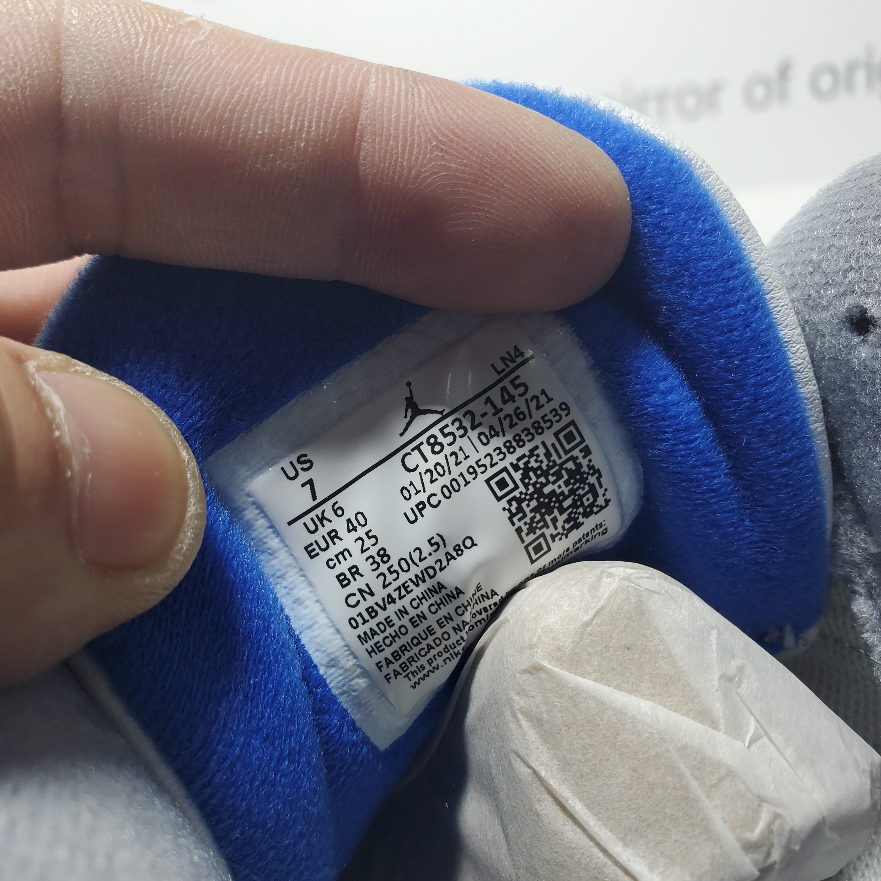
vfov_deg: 52.5
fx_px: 893
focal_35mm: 31
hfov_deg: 52.5
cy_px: 443
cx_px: 404
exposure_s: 1/101
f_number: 2.4
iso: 50
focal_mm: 4.3
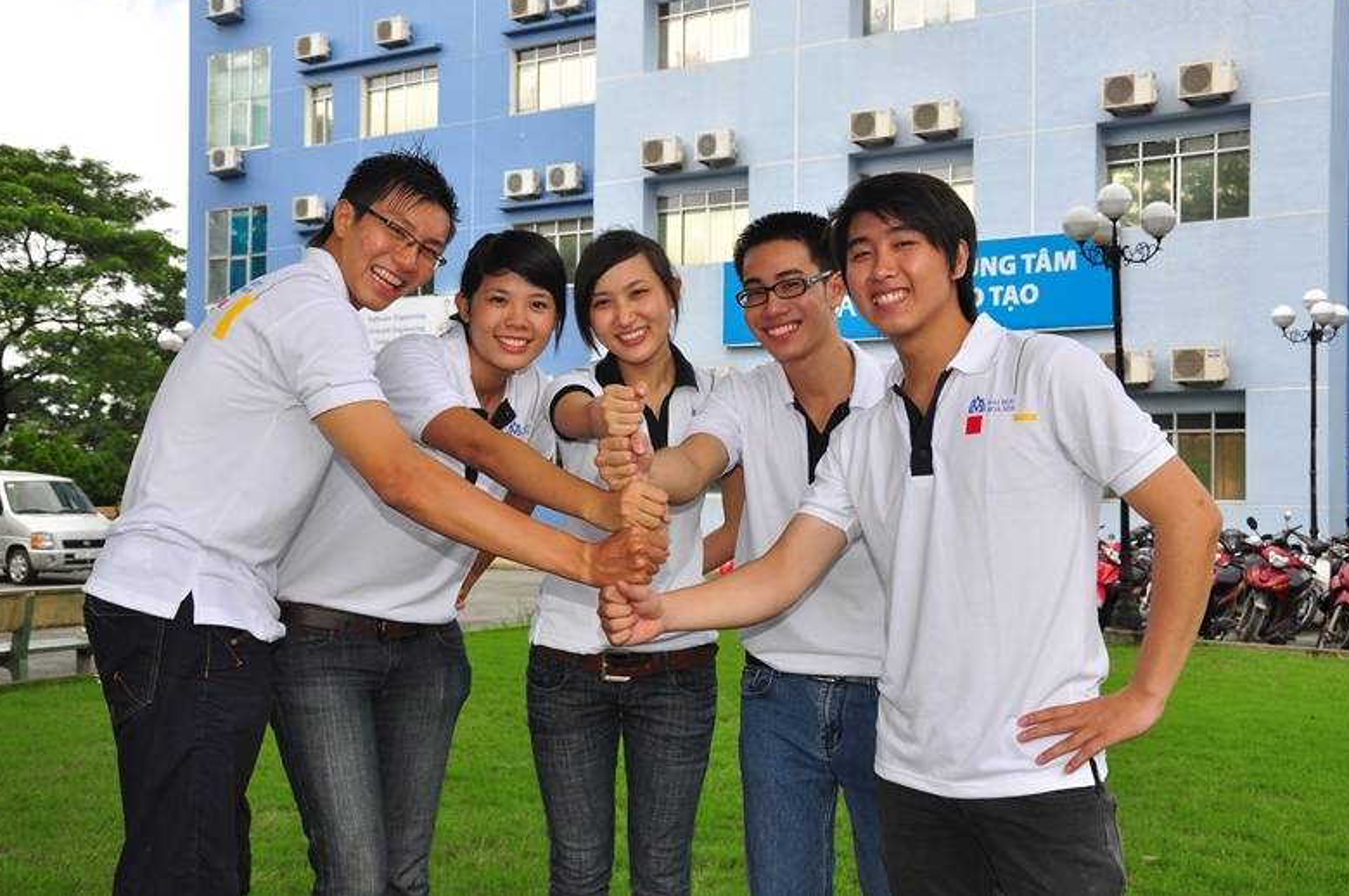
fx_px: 1497
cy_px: 438
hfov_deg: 48.5
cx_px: 666
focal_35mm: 40
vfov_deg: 33.3
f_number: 8
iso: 200
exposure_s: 1/200
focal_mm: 26
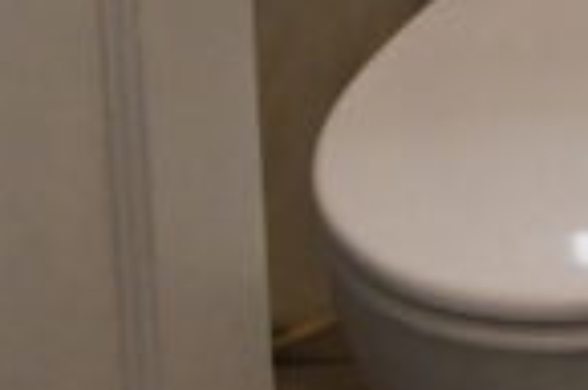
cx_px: 823
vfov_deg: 11.2
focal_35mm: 106
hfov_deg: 17.7
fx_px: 1728
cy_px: -473
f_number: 10
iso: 6400
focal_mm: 15
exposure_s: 1/200
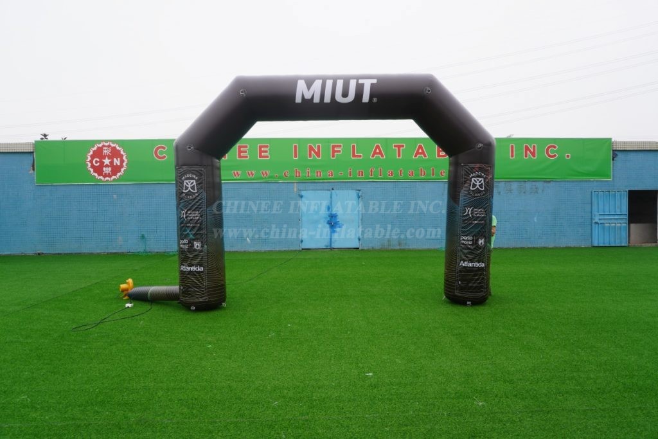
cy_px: 220
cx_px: 329
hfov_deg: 73.7
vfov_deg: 53.1
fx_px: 439
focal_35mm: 24
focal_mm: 16
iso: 100
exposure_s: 1/100
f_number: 7.1
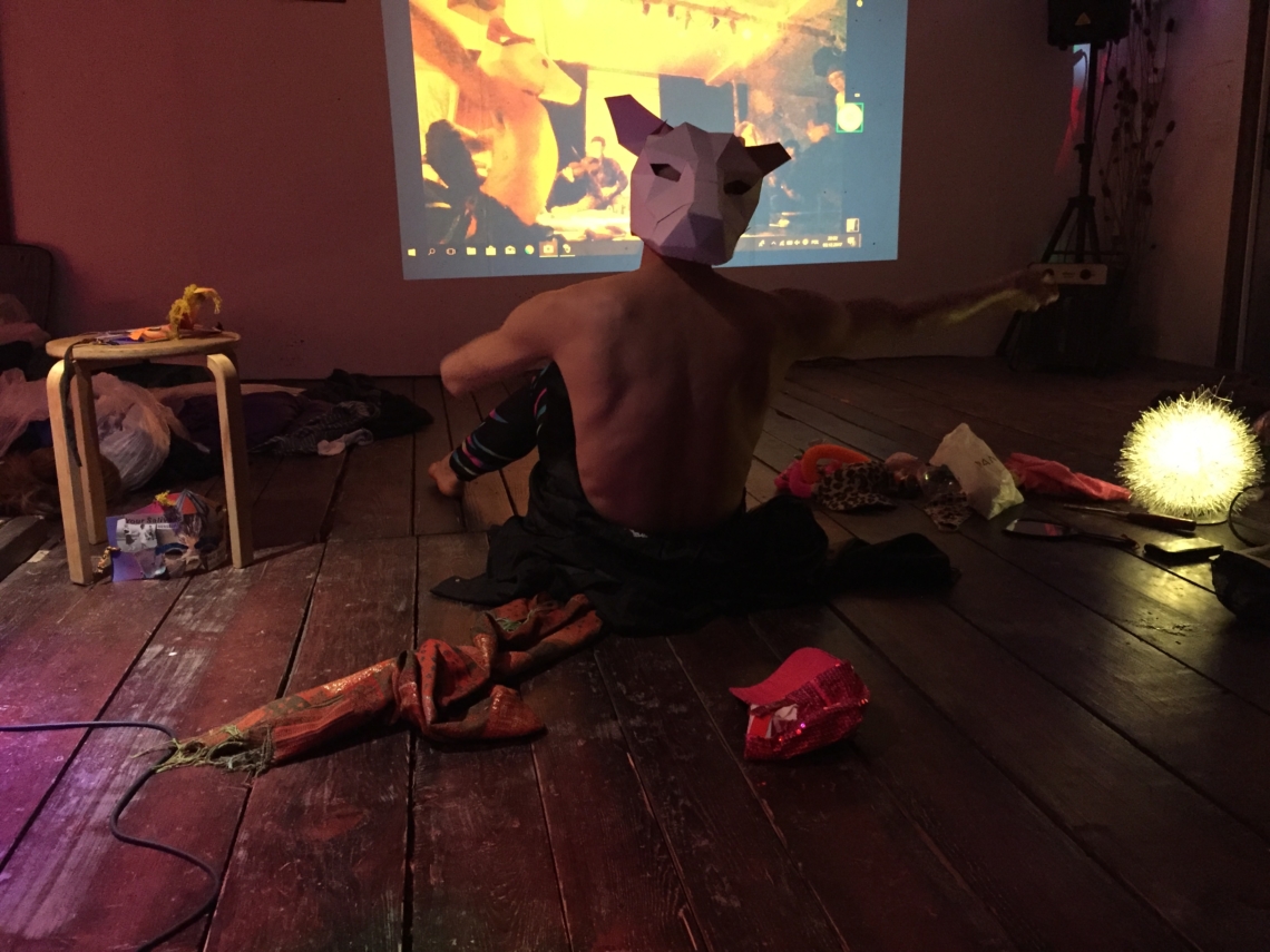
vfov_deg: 48.2
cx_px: 635
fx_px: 1064
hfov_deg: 61.7
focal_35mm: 29
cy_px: 476
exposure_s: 1/17
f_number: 2.2
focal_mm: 4.15
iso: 400
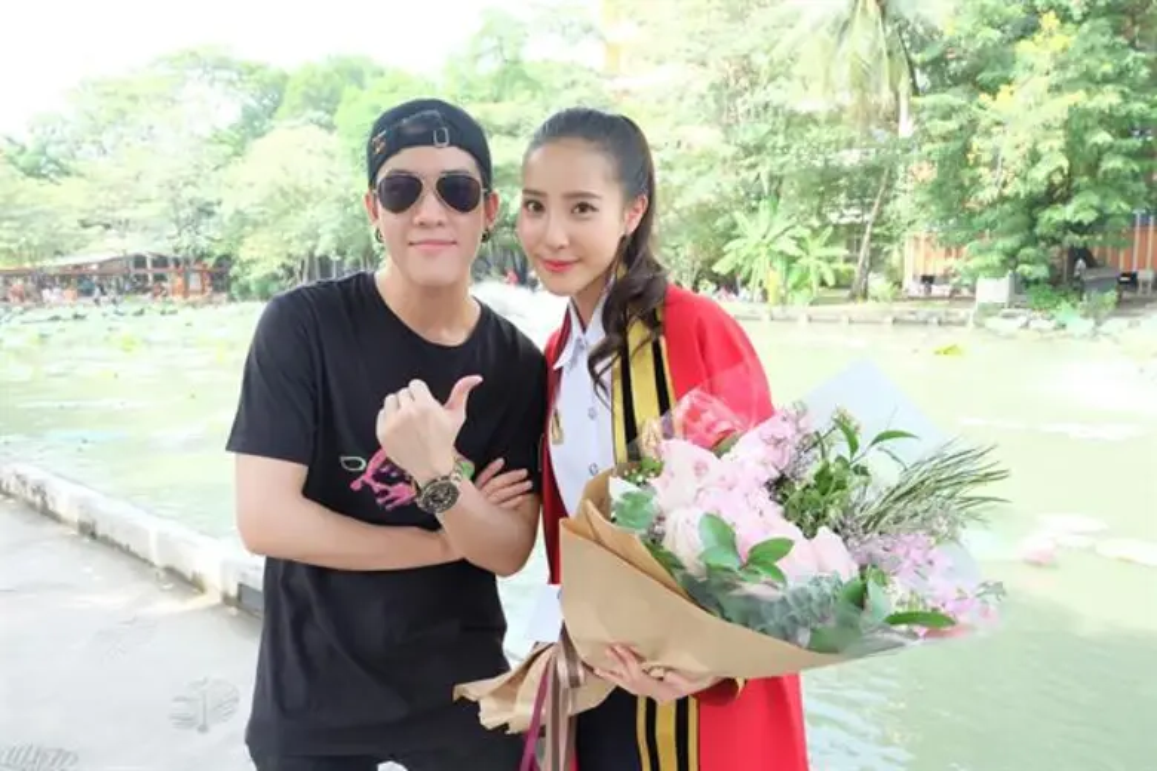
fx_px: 771
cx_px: 578
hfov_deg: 73.7
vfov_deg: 53.1
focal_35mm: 24
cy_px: 386
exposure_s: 1/170
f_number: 4
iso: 400
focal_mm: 16
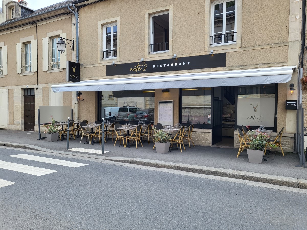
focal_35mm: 26
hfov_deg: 67.3
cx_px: 154
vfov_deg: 53.1
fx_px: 231
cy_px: 115
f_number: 1.8
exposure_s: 1/1011
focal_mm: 4.25
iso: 50
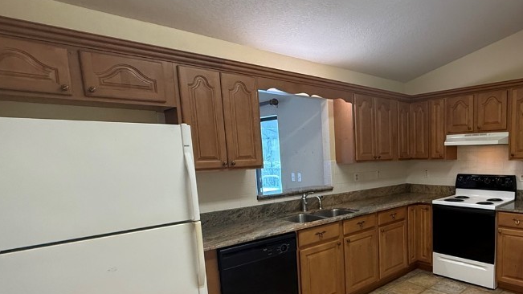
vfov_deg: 47.0
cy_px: 194
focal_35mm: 24
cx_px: 389
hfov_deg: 71.4
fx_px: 333
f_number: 2.2
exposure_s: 1/60
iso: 250
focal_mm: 2.22
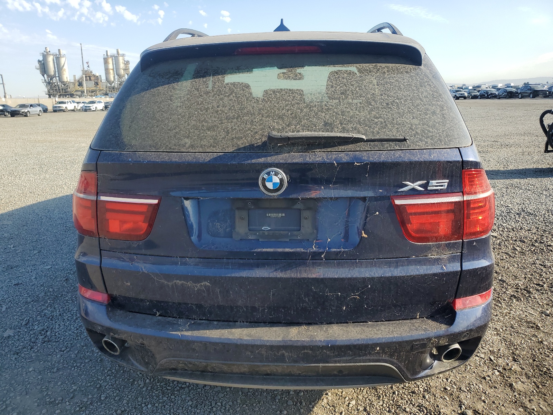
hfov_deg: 67.3
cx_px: 276
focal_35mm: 26
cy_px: 208
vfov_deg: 53.1
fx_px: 415
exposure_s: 1/1250
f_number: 1.5
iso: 50
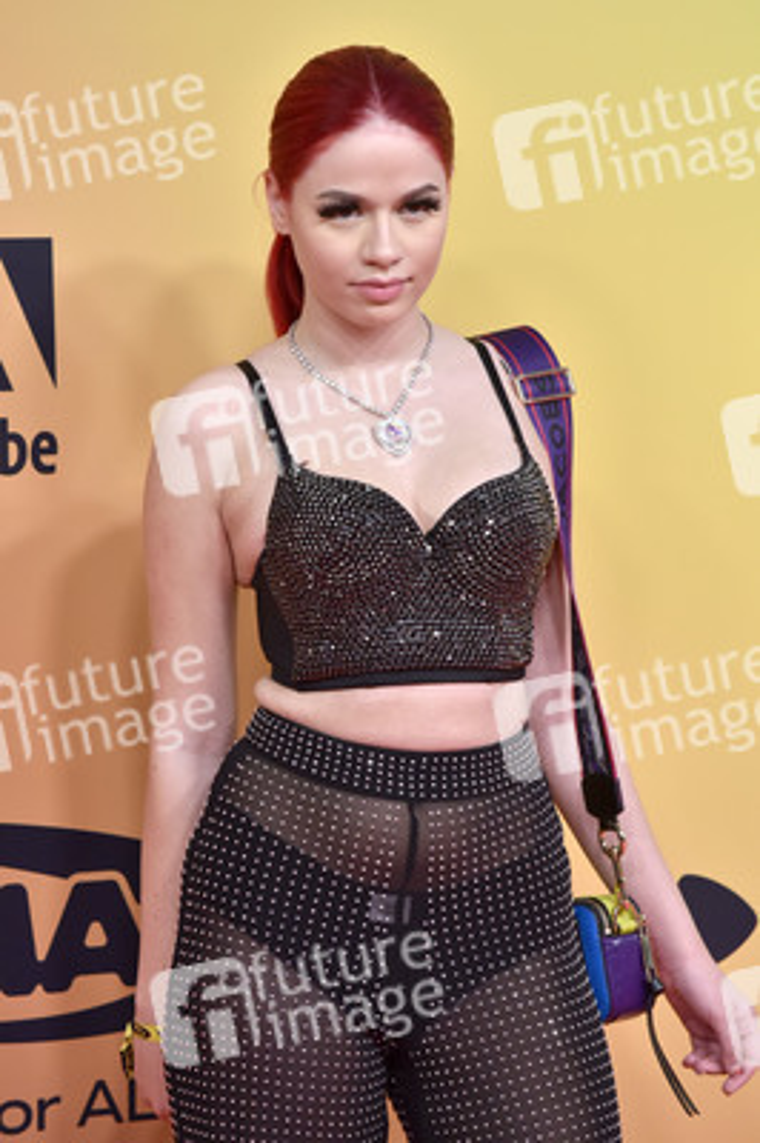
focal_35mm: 190
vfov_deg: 10.8
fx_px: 6027
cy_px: 572
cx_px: 380
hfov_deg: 7.2
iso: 2000
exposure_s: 1/200
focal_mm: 190
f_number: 5.6
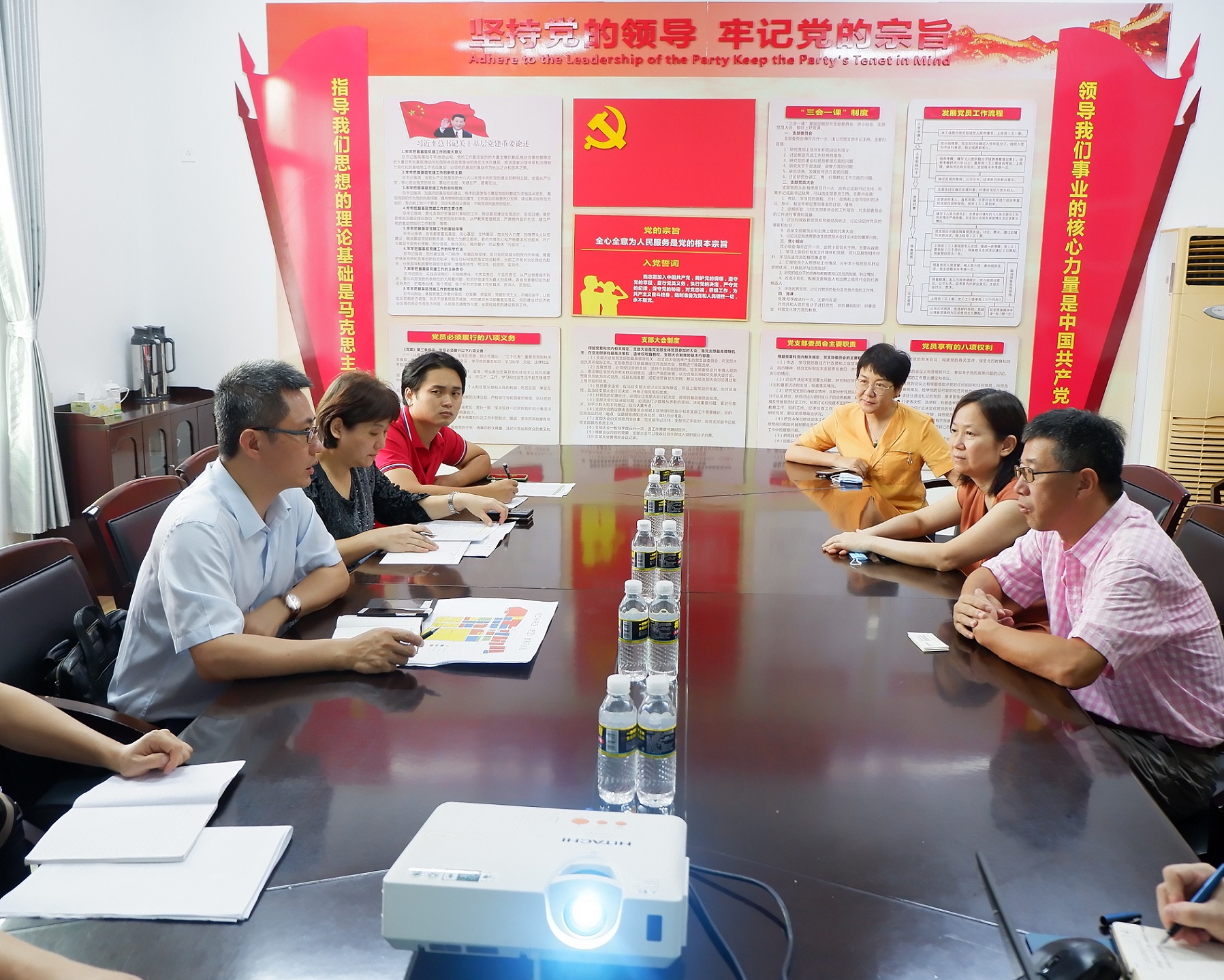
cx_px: 619
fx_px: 1014
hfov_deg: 62.2
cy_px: 481
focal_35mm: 28
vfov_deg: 51.5
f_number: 4
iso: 800
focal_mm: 16.7
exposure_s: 1/34
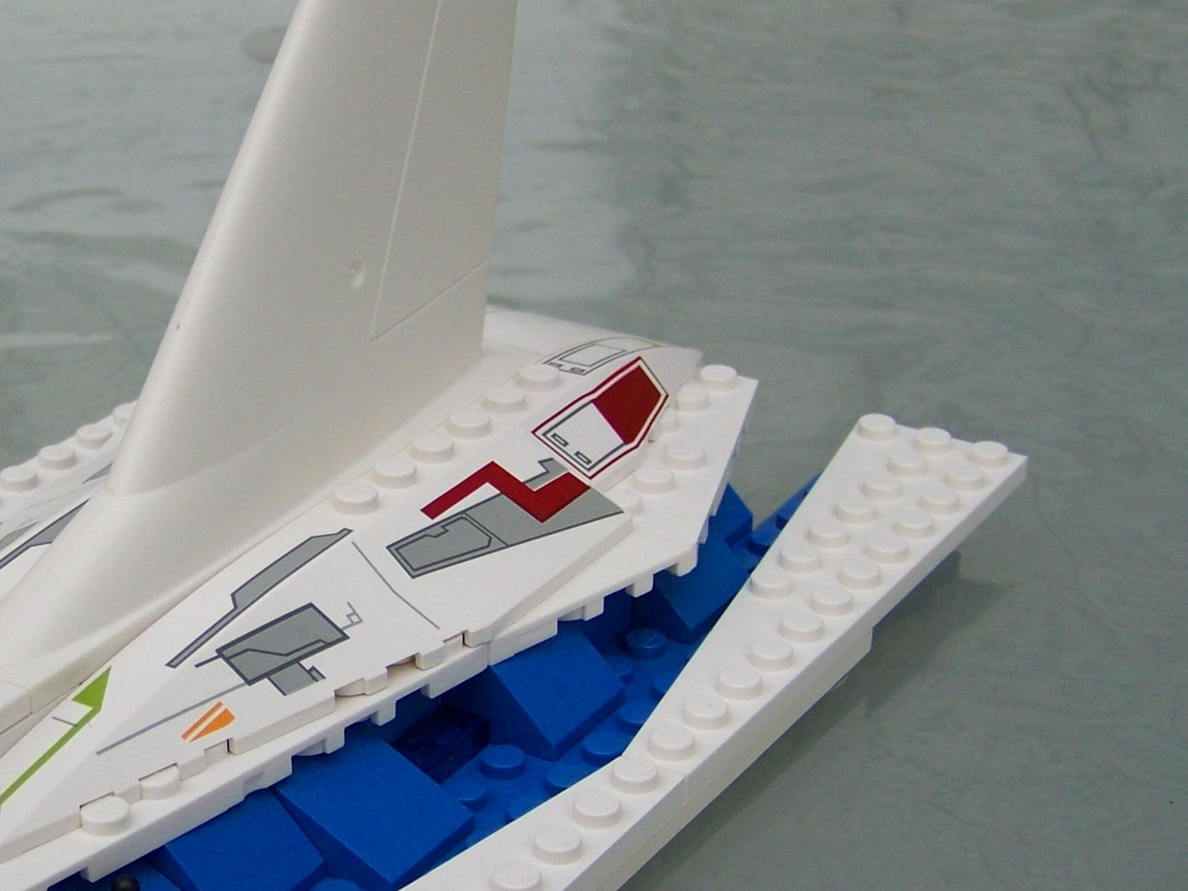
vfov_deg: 18.4
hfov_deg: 23.9
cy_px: 505
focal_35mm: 80
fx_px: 2745
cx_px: 173
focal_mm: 6.3
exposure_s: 1/320
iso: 64
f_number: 2.8
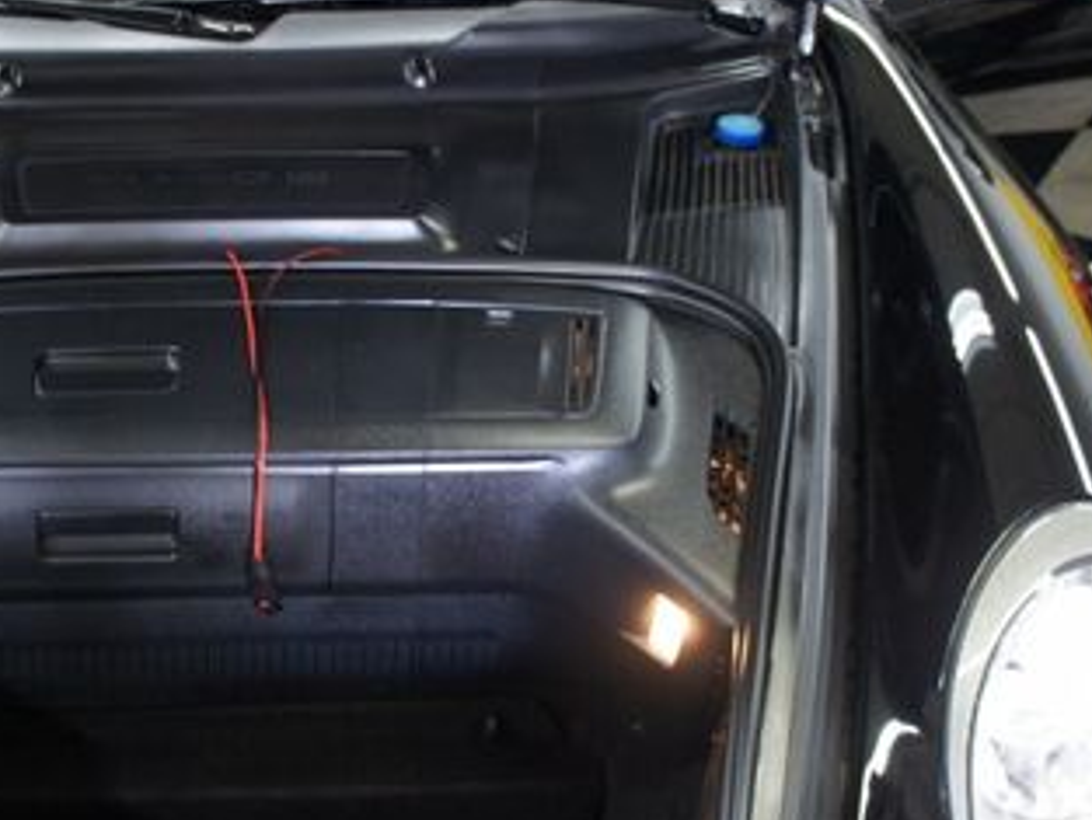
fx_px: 1673
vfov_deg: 27.5
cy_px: 468
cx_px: 255
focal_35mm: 53
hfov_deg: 35.3
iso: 640
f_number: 3.5
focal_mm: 18
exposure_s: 1/30
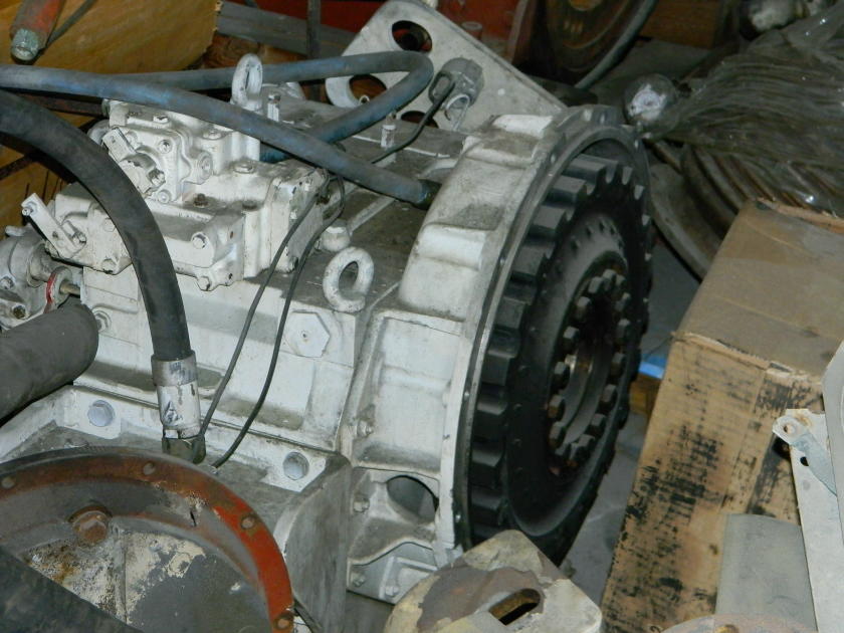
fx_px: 2560
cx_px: 422
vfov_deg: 14.1
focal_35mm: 105
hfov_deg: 18.7
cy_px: 316
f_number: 4.7
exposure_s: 1/30
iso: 381
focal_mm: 19
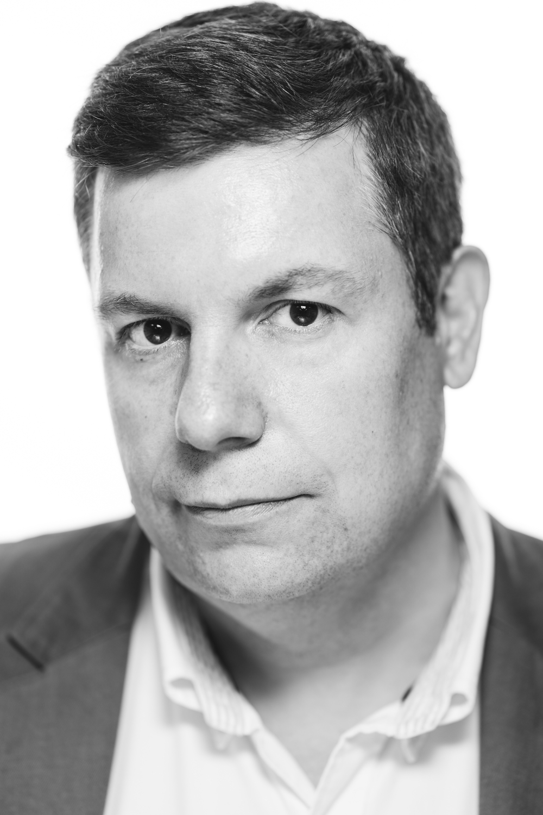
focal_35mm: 85
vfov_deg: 23.9
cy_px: 408
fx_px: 1923
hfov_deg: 16.1
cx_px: 272
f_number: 2.8
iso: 100
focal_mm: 85
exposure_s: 1/125
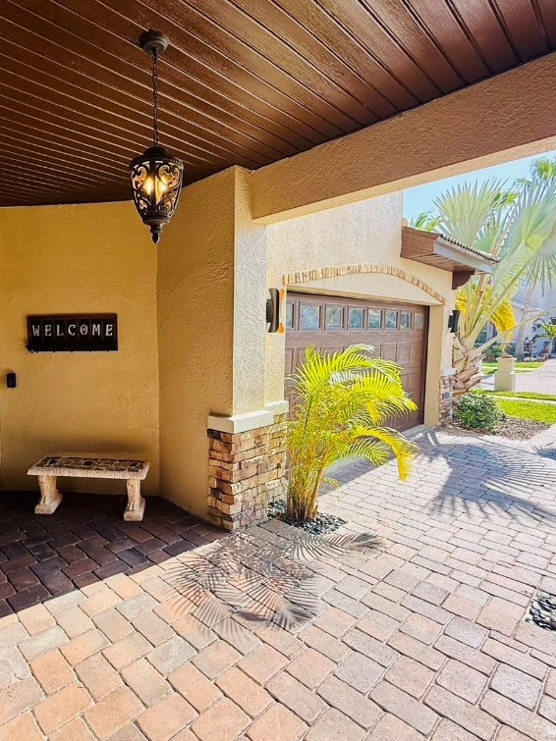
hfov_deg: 65.1
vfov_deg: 84.7
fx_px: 407
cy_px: 368
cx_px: 149
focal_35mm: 19
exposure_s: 1/365
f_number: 2.2
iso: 64
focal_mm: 2.22
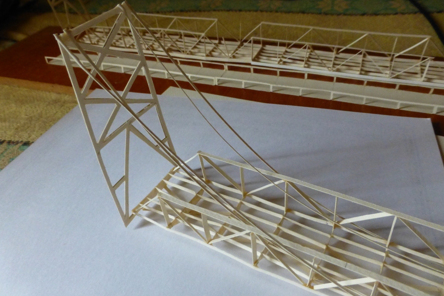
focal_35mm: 26
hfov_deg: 69.4
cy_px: 145
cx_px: 226
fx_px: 321
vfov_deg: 49.5
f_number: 3.3
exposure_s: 1/50
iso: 800
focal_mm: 4.3
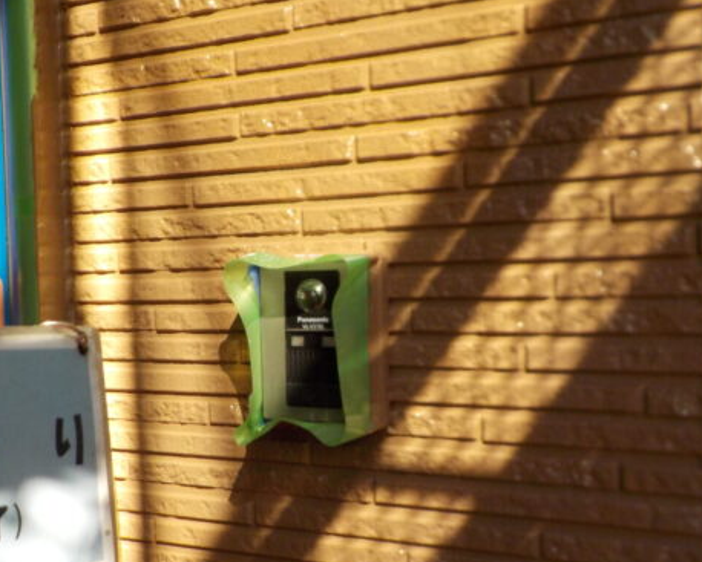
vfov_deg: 32.7
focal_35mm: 46
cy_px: 337
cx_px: 267
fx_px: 956
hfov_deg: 40.1
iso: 125
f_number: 3.3
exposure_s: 1/200
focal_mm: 4.1
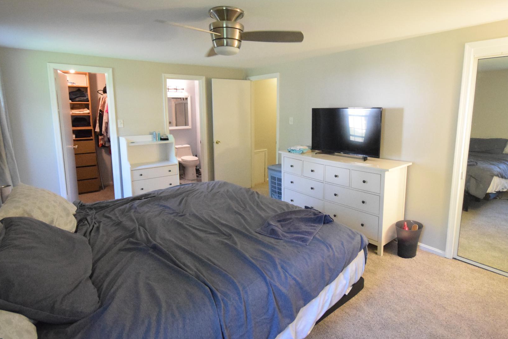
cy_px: 146
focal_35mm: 19
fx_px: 268
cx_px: 254
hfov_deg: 86.9
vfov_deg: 64.3
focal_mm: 10
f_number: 5.6
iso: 6400
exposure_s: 1/125
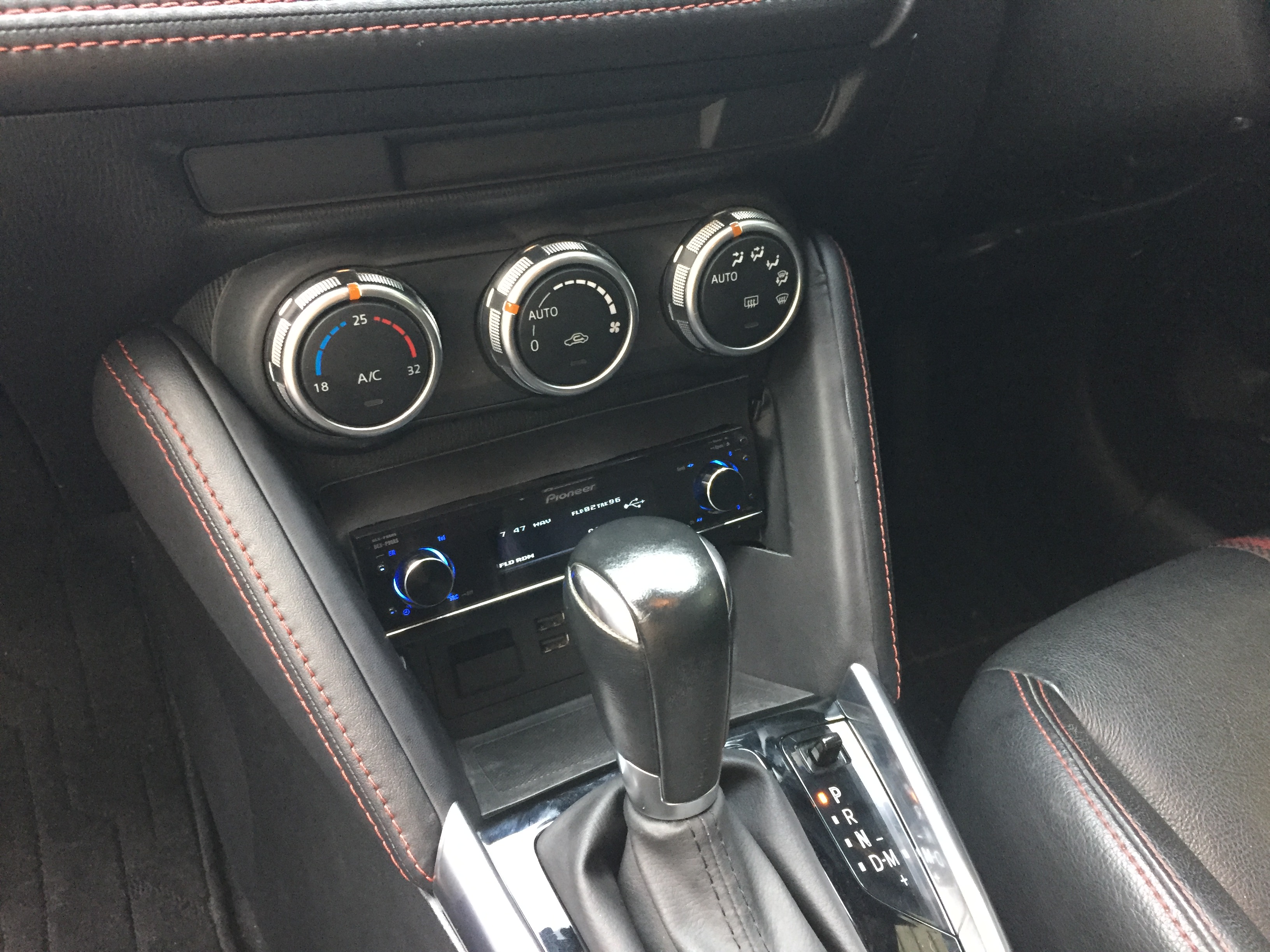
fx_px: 1064
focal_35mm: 29
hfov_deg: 61.7
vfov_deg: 48.2
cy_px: 476
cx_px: 635
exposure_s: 1/25
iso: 250
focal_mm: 4.15
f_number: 2.2
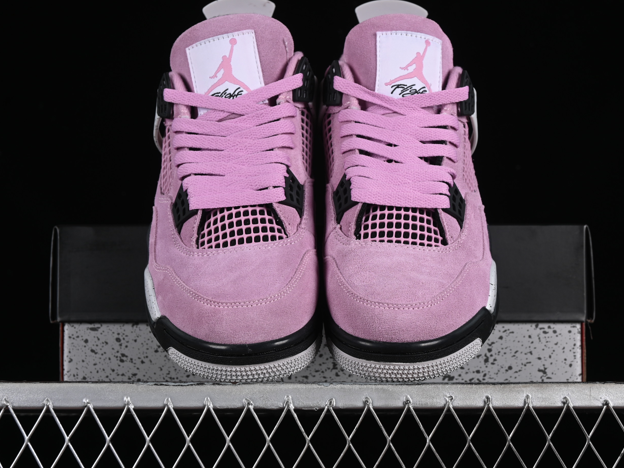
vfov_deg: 18.0
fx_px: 1478
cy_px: 236
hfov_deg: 23.8
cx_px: 321
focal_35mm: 82
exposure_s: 1/80
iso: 160
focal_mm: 50
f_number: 8
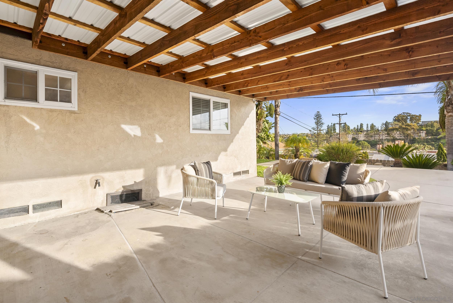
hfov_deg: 93.2
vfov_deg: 70.5
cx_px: 226
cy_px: 152
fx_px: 214
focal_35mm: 17
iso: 500
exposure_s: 1/125
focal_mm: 17
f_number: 8
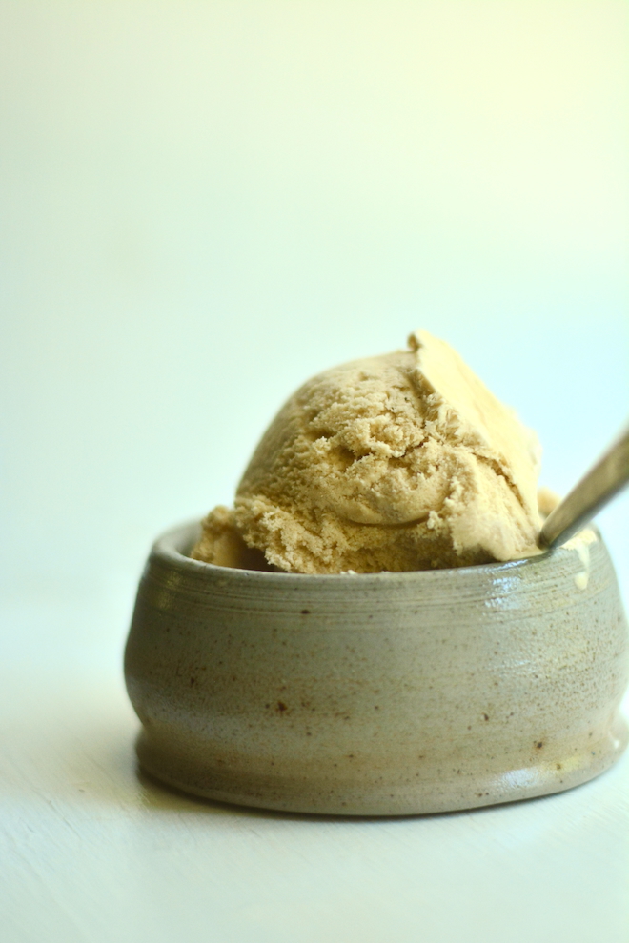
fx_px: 1965
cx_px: 314
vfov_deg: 27.0
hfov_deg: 18.2
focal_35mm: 75
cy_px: 472
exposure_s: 1/1250
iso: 800
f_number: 1.8
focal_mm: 50
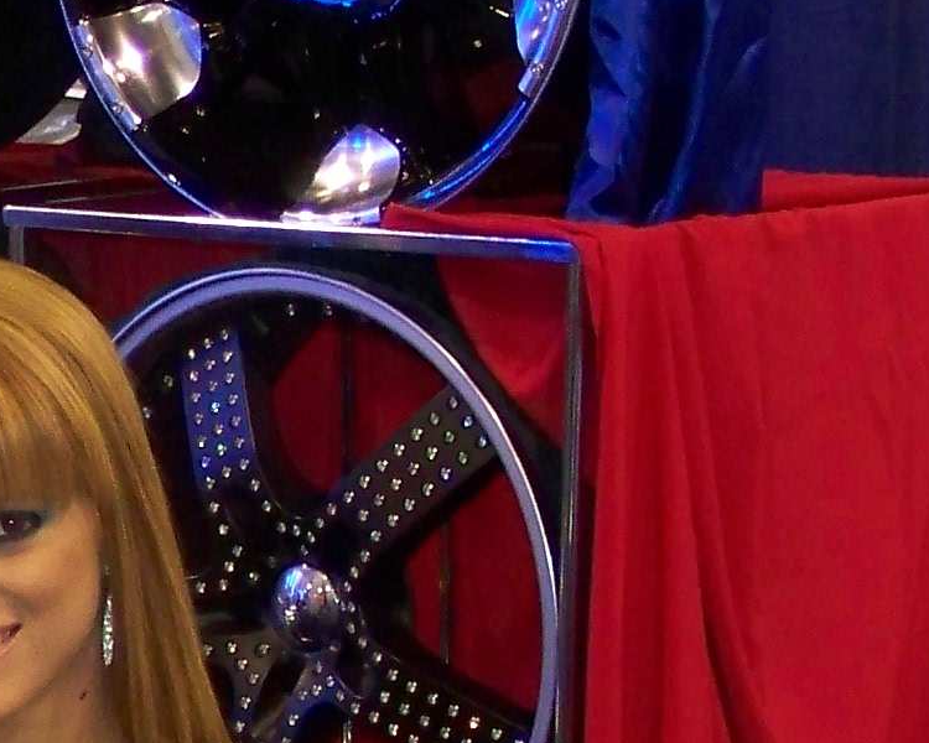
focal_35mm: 228
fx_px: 6269
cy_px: 786
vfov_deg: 6.8
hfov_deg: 8.2
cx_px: -650
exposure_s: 1/30
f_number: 3.2
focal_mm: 9.4
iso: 200
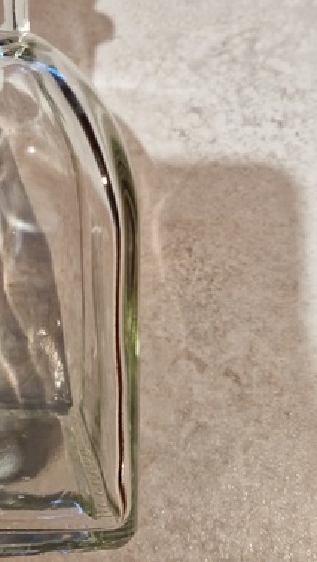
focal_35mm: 53
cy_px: 201
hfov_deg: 22.2
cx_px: 39
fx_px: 791
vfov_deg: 38.8
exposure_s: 1/100
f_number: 1.8
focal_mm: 5.4
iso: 100
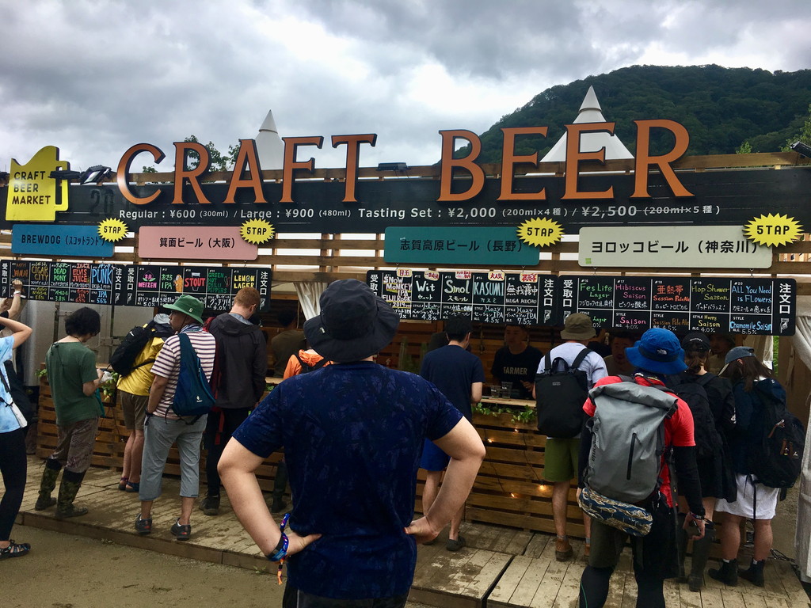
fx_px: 679
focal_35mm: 29
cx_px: 406
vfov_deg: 48.2
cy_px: 304
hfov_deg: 61.7
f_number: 2.2
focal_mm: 4.15
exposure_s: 1/950
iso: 25
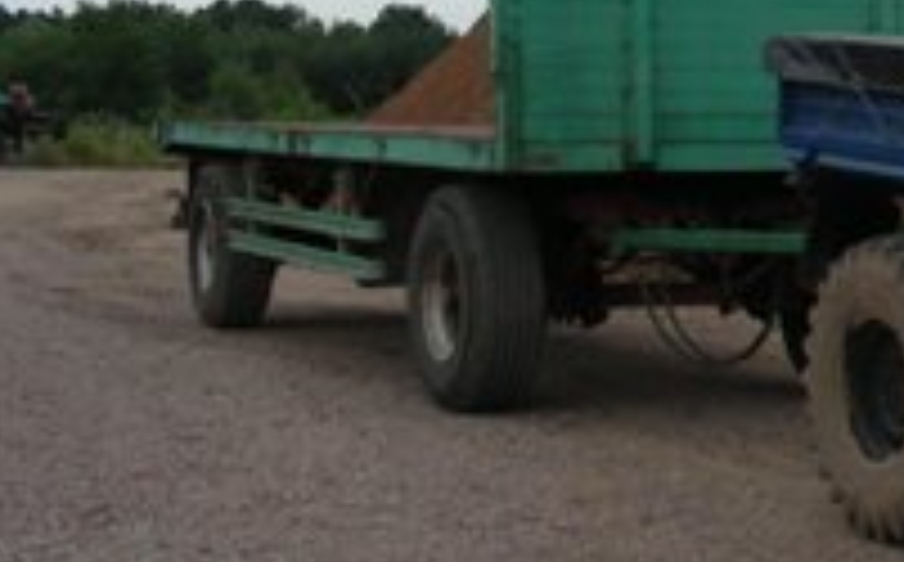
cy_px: 92
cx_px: 978
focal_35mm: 101
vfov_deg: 12.8
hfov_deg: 19.8
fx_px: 2485
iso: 50
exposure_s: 1/315
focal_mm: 6.3
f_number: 4
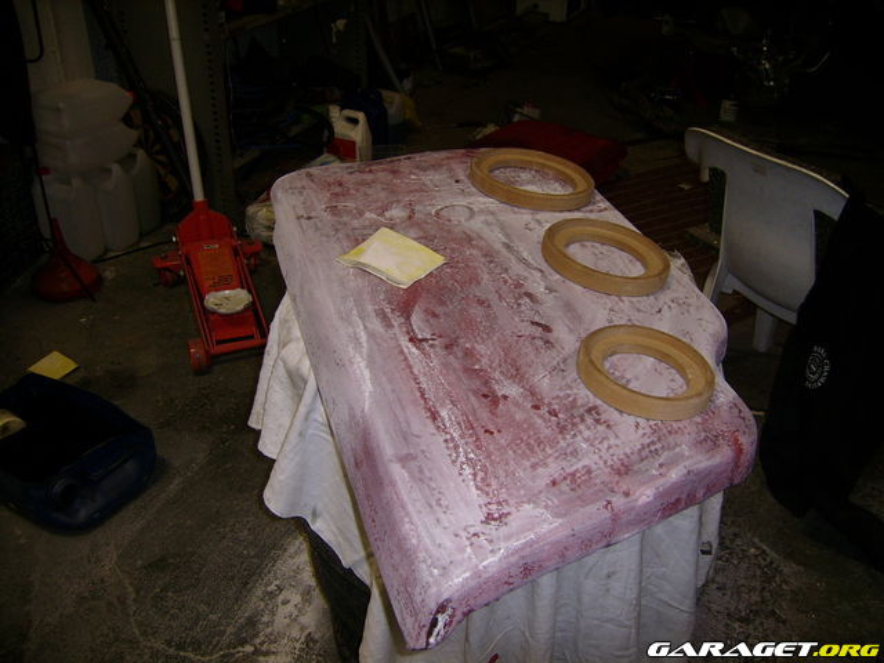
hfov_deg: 52.6
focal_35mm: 35
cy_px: 332
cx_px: 442
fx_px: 894
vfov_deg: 40.7
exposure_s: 1/30
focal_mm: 5.95
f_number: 2.8
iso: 100
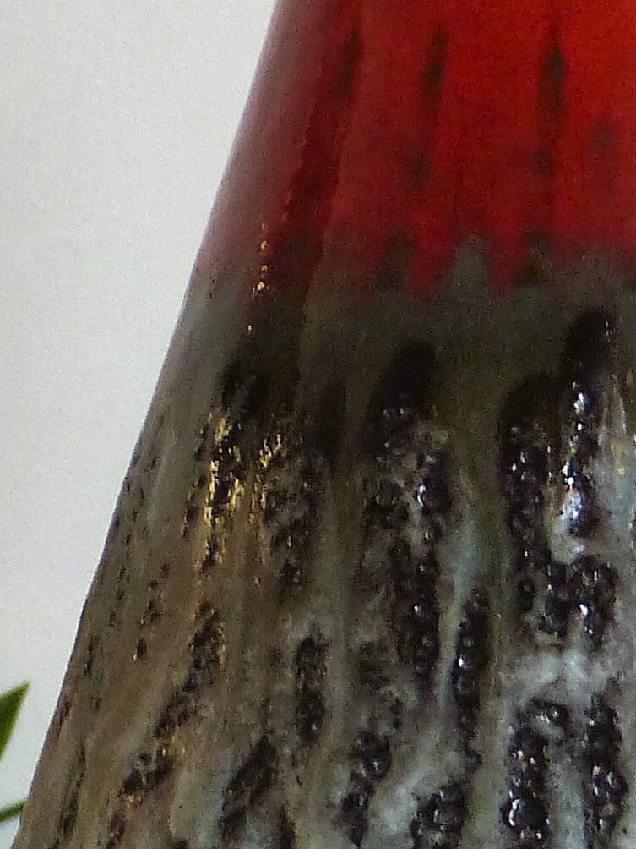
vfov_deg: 4.3
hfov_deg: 3.2
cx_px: 511
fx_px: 11318
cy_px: 428
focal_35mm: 462
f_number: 2.8
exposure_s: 1/50
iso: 400
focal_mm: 19.2
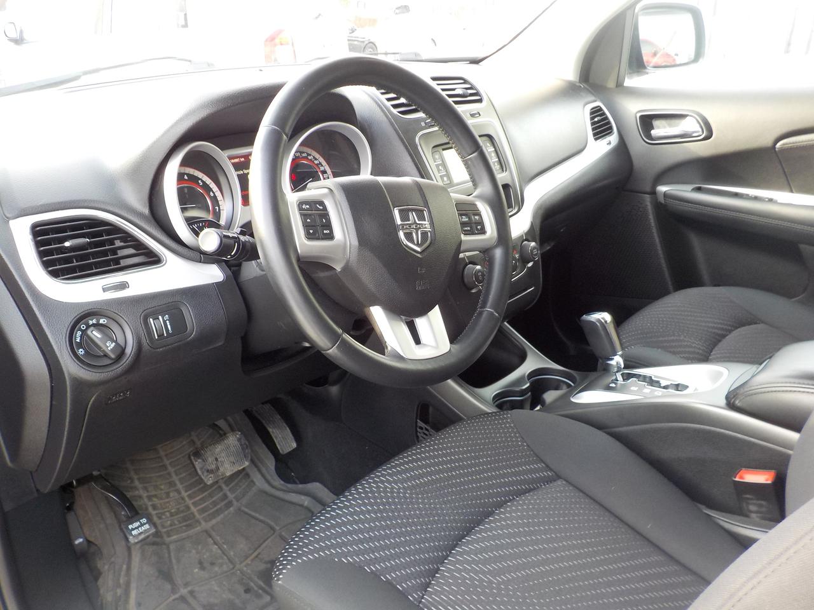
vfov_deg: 46.8
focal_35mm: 30
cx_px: 407
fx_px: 705
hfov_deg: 60.0
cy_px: 305
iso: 125
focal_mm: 4.1
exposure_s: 1/30
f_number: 3.3
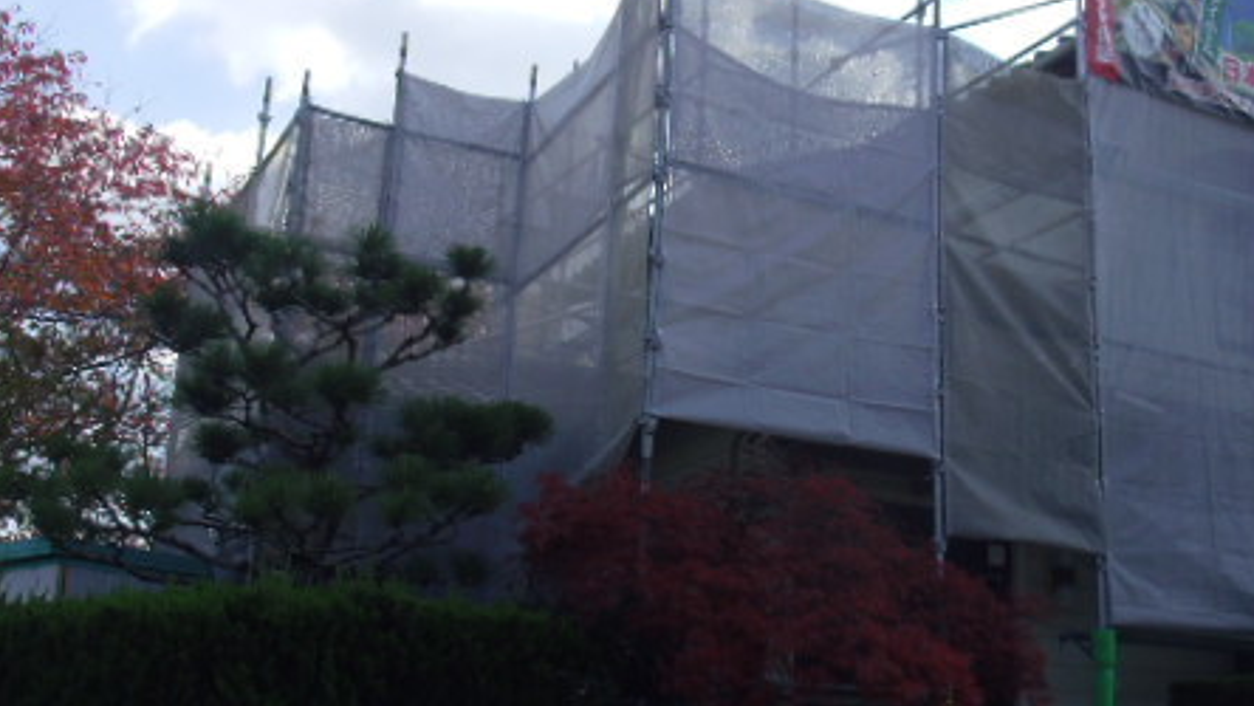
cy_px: 435
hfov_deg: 45.8
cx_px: 811
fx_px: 1463
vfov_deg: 27.0
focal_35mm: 44
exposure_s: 1/360
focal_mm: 5.1
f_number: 3.9
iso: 64
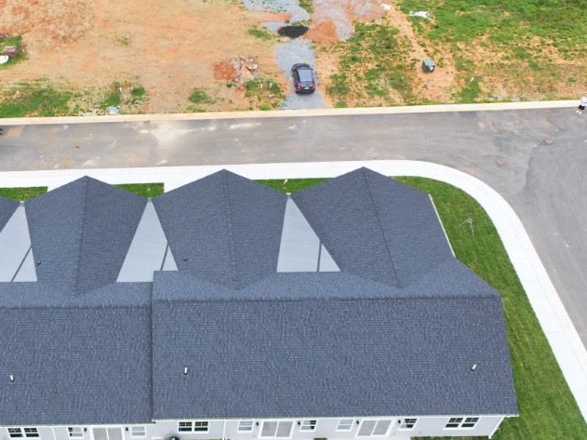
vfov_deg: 36.4
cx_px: 168
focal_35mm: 39
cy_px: 292
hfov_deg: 46.6
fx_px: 661
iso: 170
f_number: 2.8
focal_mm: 12.29
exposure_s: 1/400
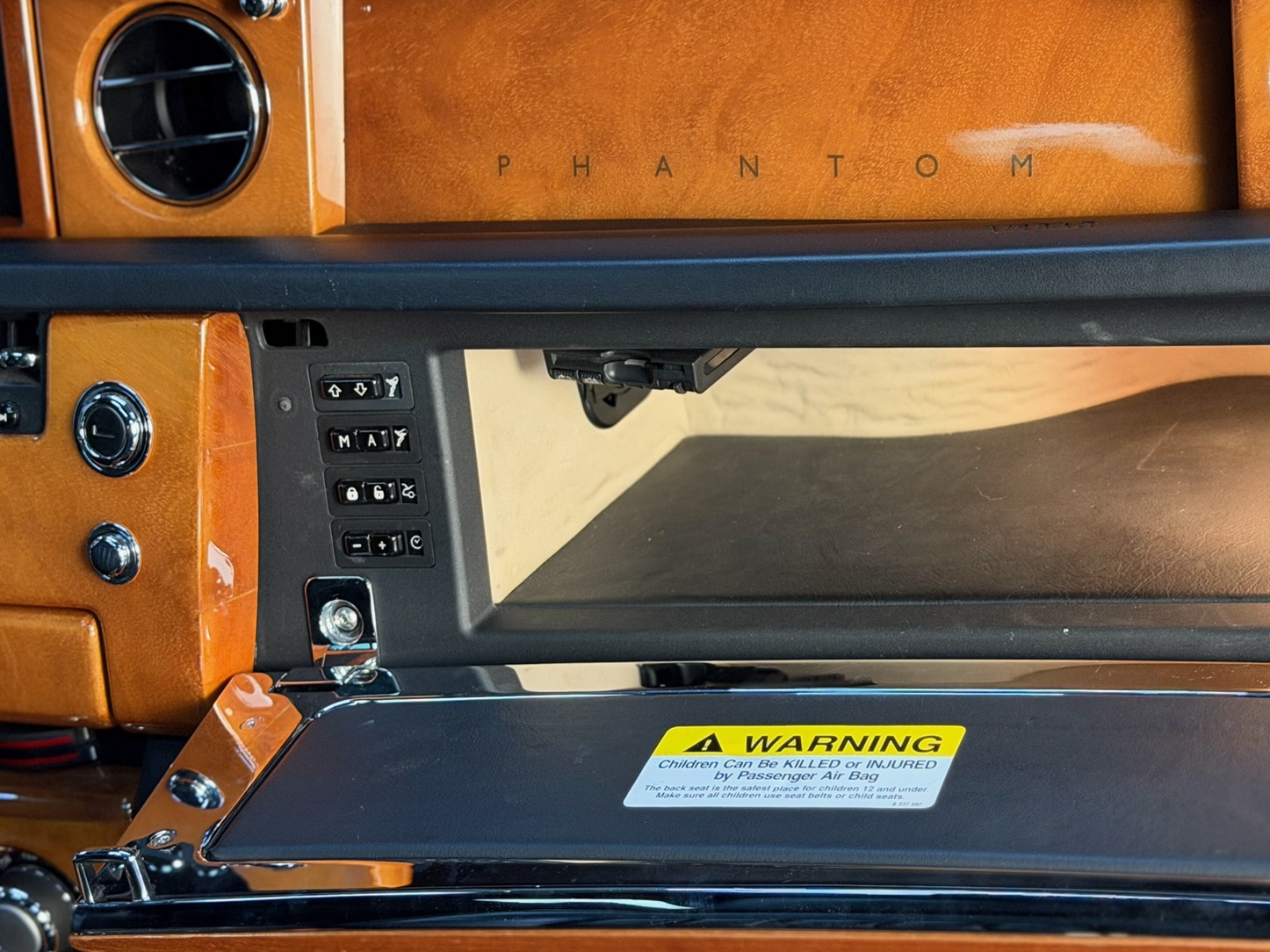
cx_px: 801
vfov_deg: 21.6
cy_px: 483
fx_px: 2494
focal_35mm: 68
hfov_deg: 28.5
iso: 500
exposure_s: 1/25
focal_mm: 6.76
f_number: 1.78
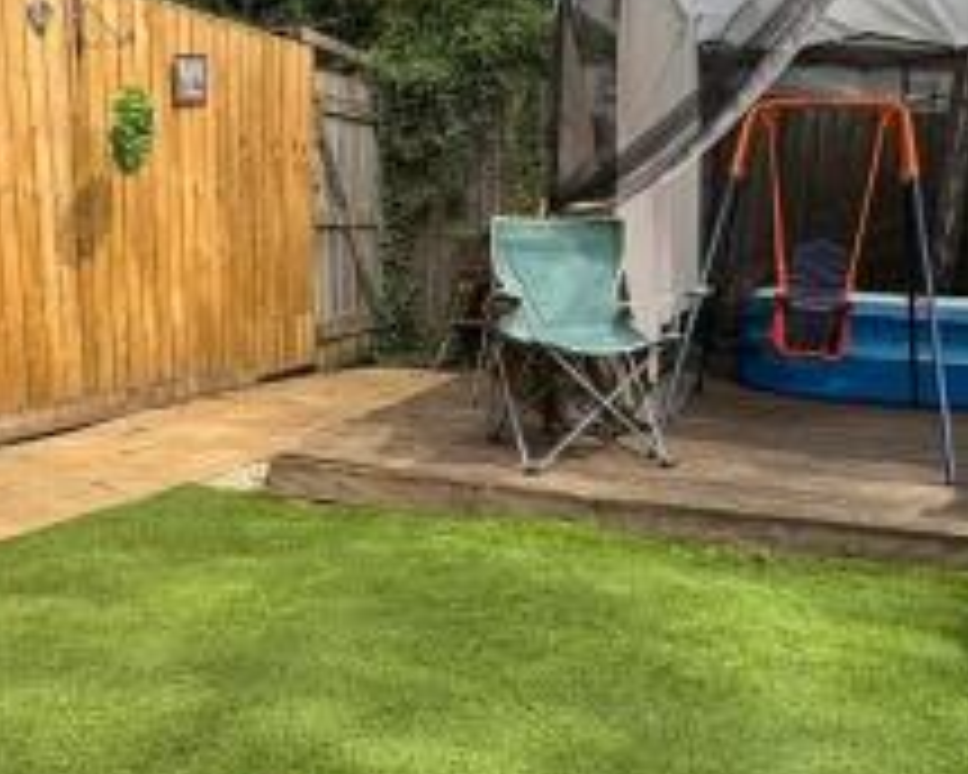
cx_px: 466
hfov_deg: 49.1
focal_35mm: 37
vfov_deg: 40.1
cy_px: 389
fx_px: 1060
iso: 40
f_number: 2.2
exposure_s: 1/327
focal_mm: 2.22
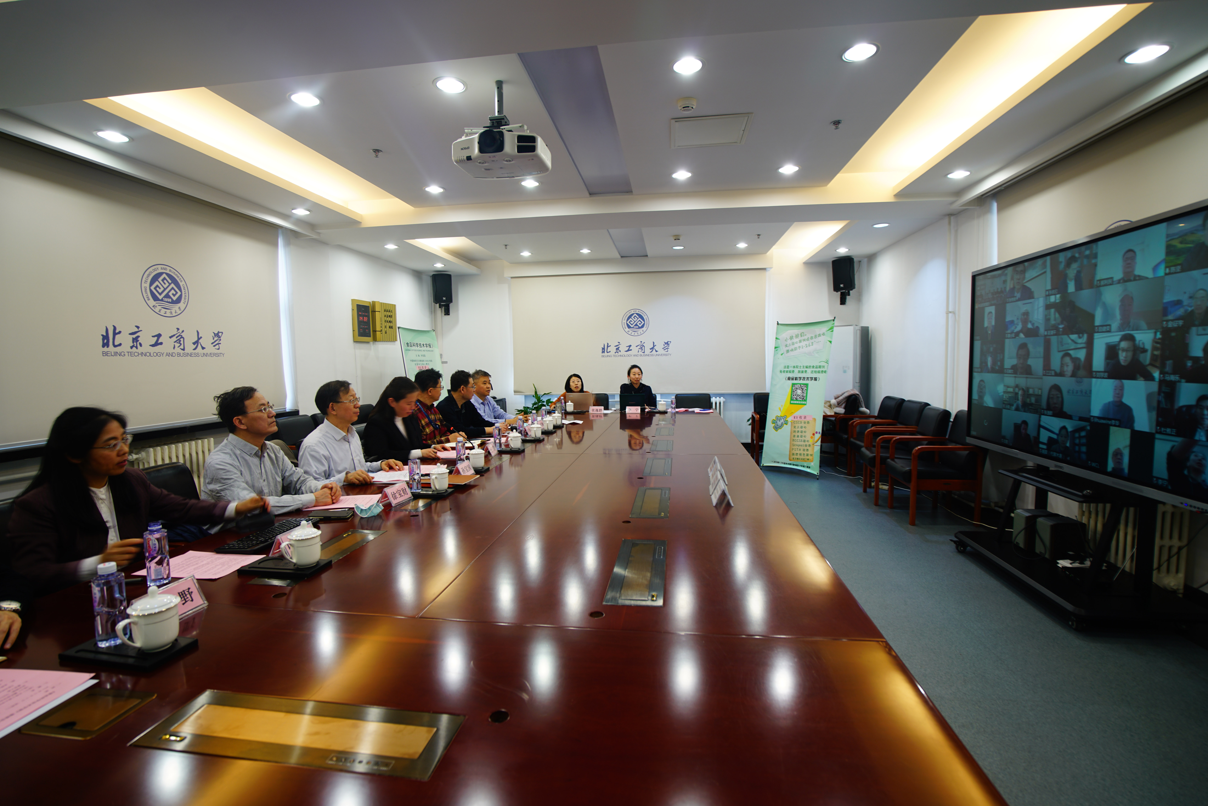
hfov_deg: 96.7
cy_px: 403
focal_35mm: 16
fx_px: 537
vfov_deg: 73.8
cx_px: 604
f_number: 4.5
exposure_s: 1/8
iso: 100
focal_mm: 16
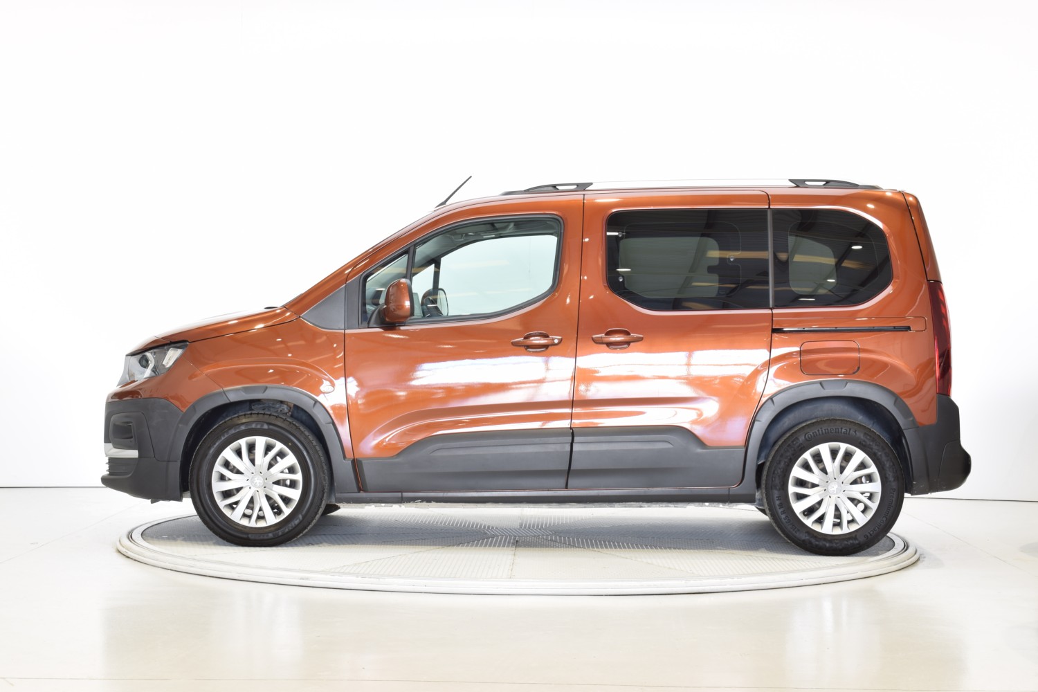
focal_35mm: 63
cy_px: 346
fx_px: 1816
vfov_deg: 21.6
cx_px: 519
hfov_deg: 31.9
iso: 100
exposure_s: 1/3
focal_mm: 42
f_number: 10
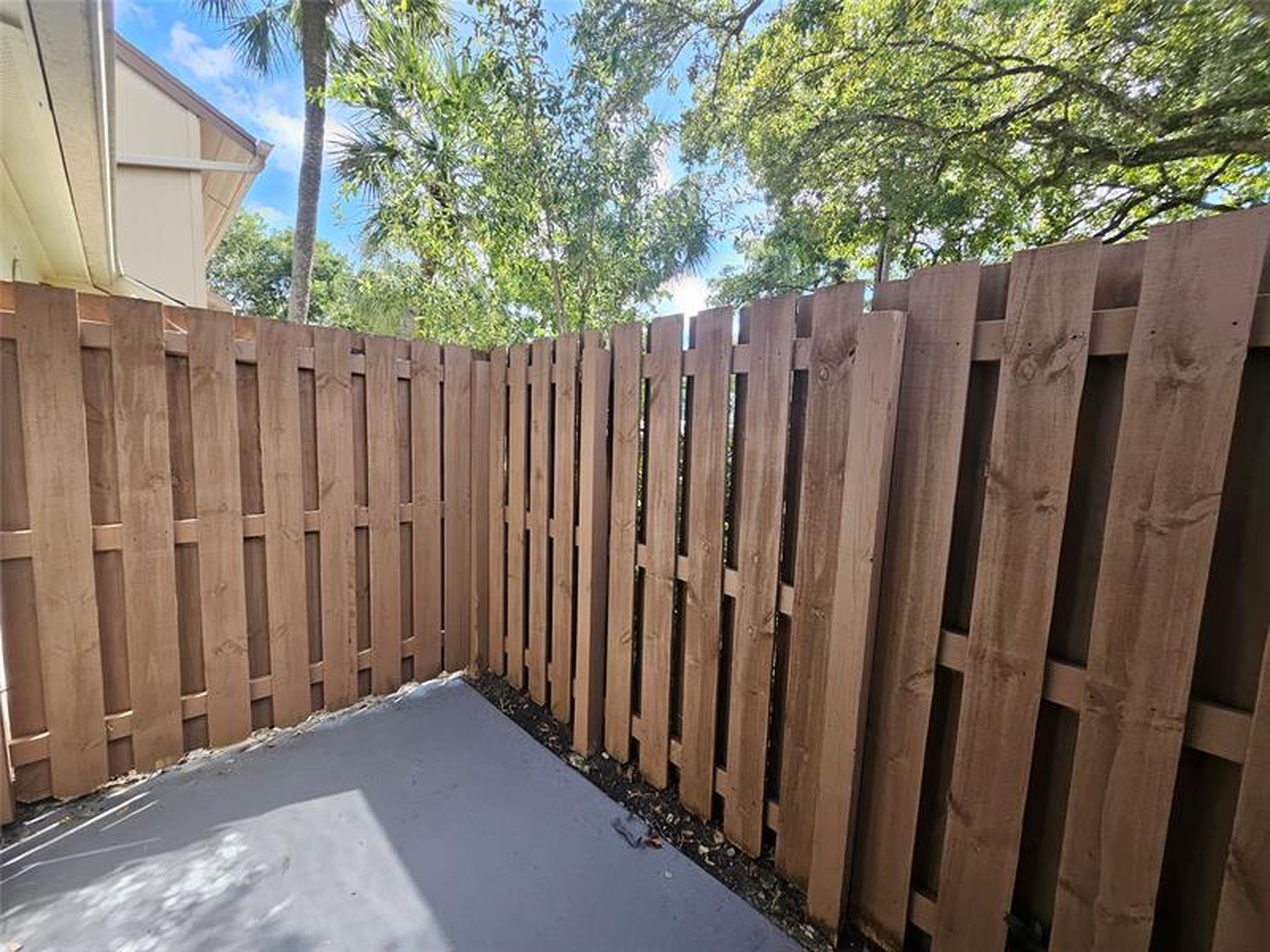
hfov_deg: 106.2
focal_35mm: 13
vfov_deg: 89.9
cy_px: 476
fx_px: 477
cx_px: 635
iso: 64
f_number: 2.2
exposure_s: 1/207
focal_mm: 1.74
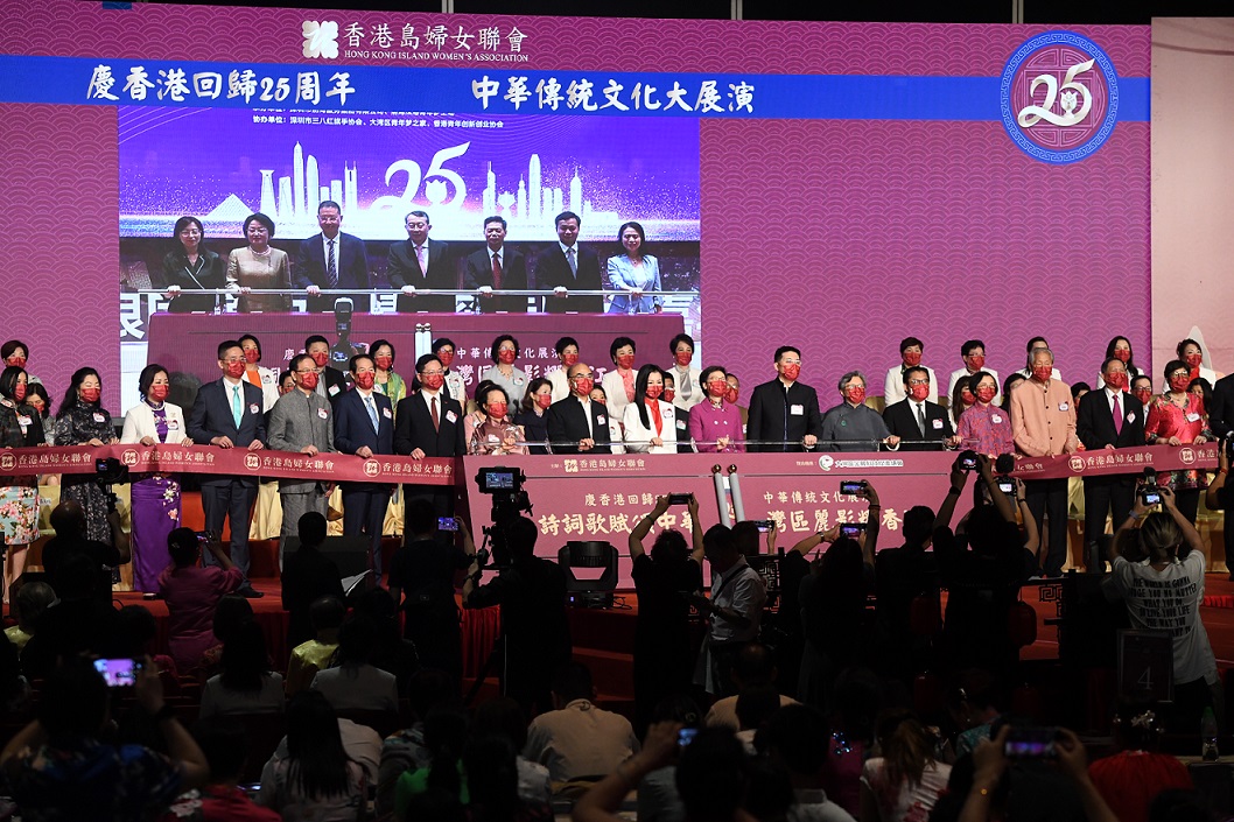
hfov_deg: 14.2
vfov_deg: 9.5
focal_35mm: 145
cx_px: 617
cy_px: 411
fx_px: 4969
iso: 4000
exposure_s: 1/320
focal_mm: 145
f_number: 6.3
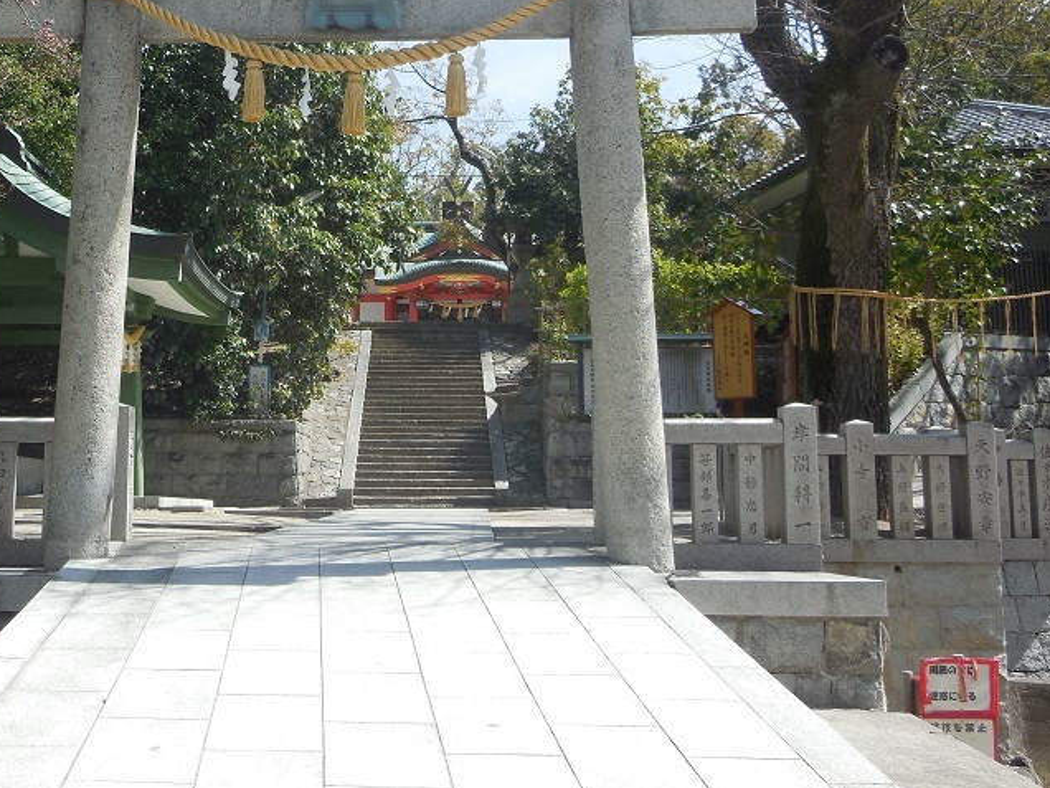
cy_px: 248
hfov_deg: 32.9
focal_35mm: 58
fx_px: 1759
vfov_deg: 25.1
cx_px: 340
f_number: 3.6
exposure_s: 1/640
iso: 125
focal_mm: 7.1
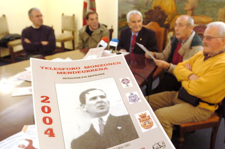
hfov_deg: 55.9
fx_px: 212
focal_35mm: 34
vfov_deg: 38.7
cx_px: 119
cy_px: 77
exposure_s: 1/15
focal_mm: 20
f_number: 4
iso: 400
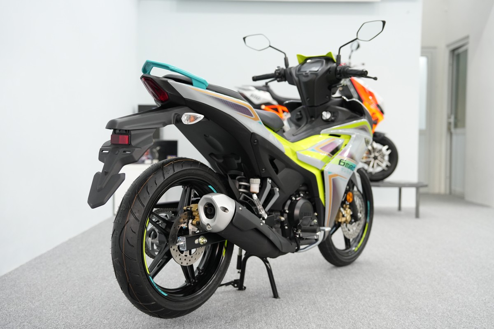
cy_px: 164
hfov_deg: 45.4
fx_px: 590
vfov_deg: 31.2
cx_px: 247
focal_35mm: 43
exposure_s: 1/250
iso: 1600
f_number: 2.8
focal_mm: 43
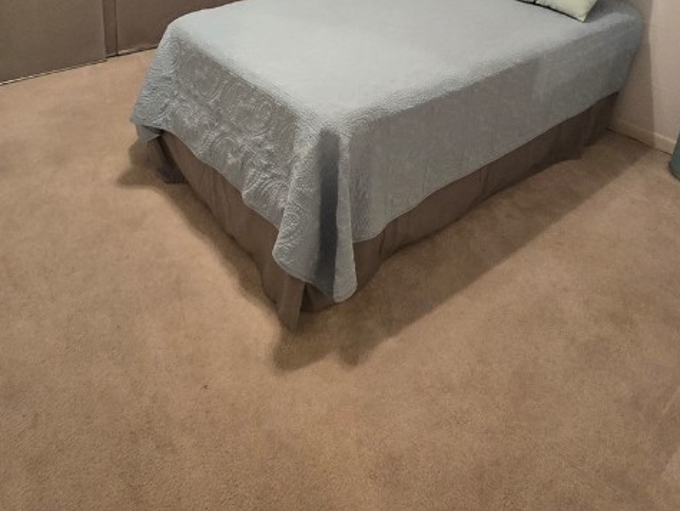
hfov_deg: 63.1
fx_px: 550
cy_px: 23
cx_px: 293
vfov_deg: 44.0
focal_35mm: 28
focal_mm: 2.2
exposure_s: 1/60
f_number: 2.2
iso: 400
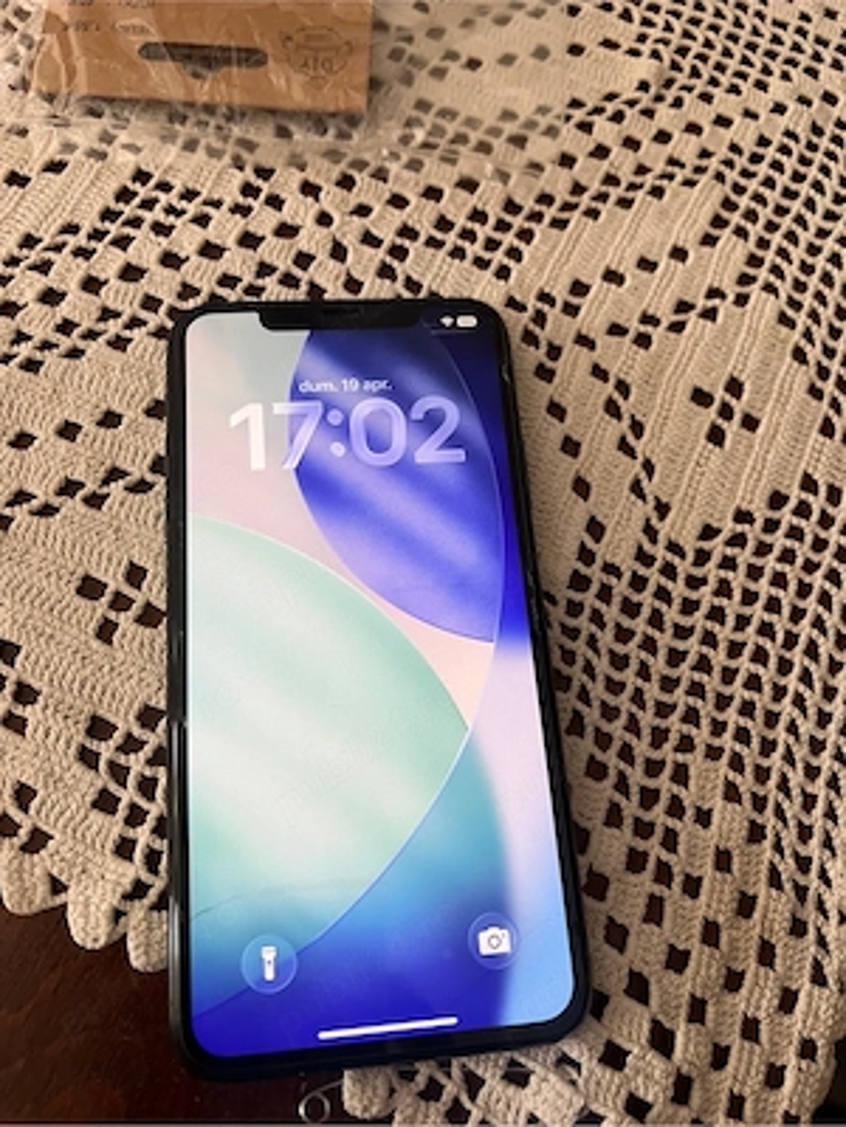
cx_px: 423
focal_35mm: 26
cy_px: 564
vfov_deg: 67.3
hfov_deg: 53.1
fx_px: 847
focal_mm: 5.7
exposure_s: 1/79
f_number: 1.5
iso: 125
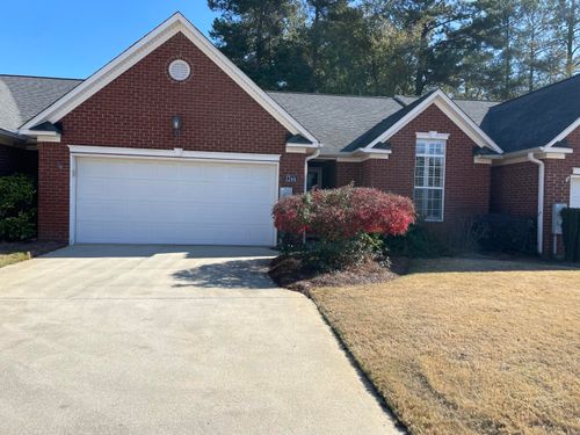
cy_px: 218
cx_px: 290
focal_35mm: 26
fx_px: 436
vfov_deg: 53.1
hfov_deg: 67.3
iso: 32
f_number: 1.6
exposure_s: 1/2506
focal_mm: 4.2
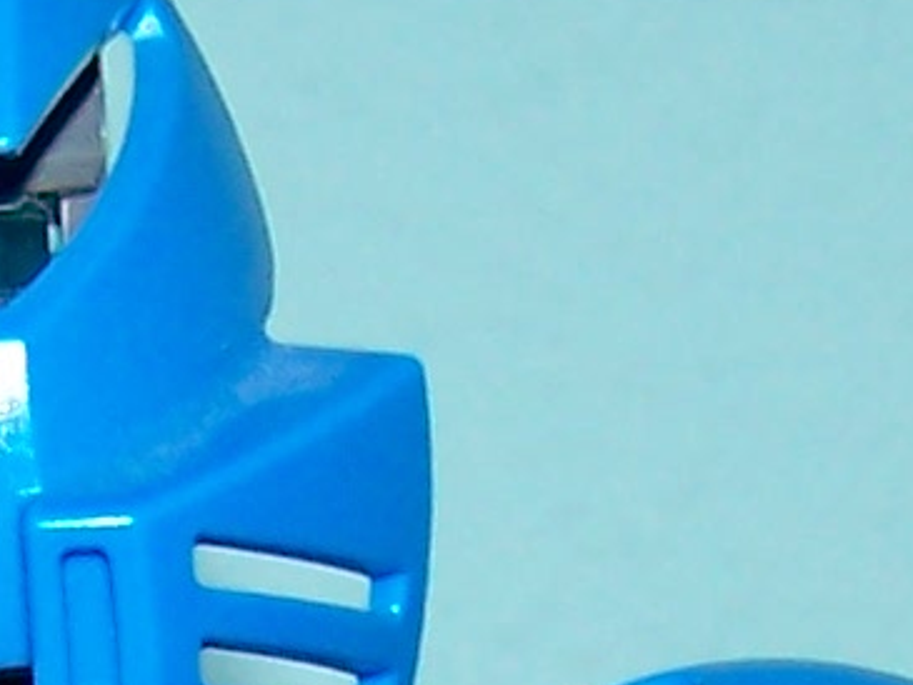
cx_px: -423
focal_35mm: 295
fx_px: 7783
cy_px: 1702
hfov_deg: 6.6
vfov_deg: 4.9
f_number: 2.8
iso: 80
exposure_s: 1/60
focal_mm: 6.3
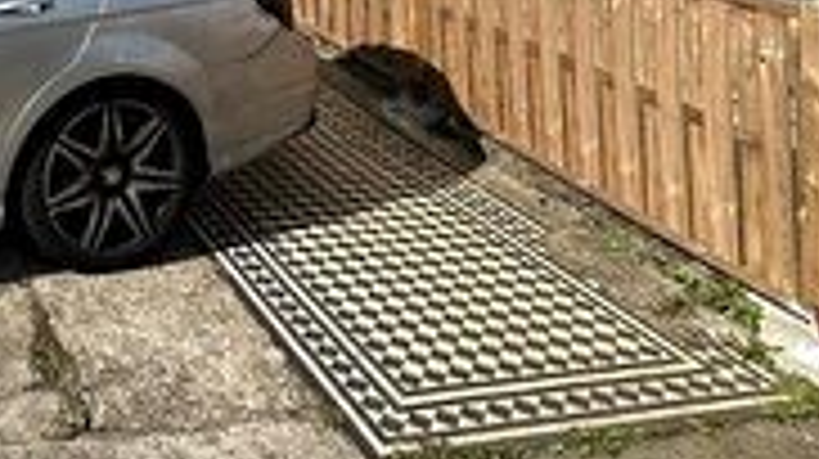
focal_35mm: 44
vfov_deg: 21.6
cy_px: -268
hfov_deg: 40.0
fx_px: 955
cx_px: -22
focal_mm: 2.22
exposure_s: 1/1770
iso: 50
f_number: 2.2
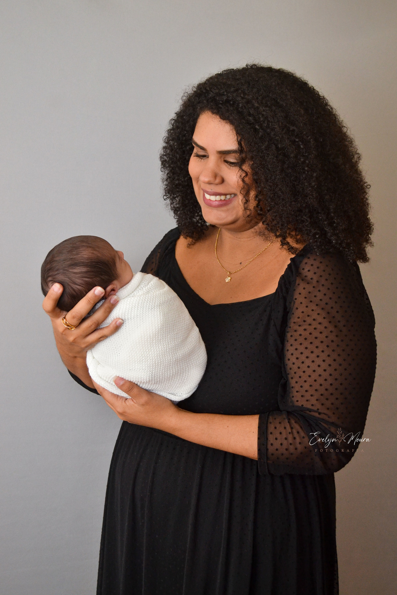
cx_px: 198
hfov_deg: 30.8
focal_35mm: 44
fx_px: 720
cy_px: 298
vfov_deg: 45.0
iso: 800
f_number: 4.5
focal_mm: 29
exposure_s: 1/200
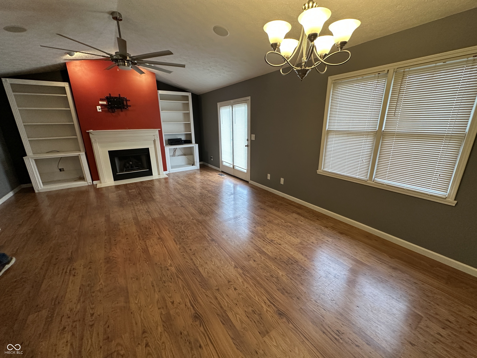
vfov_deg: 85.7
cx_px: 238
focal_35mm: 14
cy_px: 179
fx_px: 193
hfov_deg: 102.1
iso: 320
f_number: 2.2
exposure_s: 1/120
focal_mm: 2.22
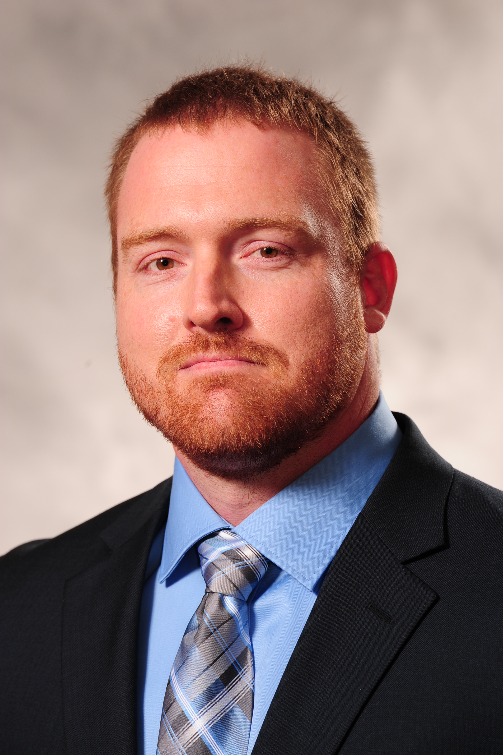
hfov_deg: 6.9
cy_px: 378
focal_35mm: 200
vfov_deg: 10.3
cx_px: 252
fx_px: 4195
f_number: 9.5
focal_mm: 200
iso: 250
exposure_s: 1/180
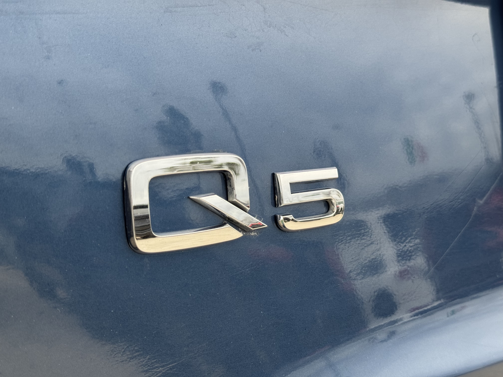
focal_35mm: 48
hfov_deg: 39.7
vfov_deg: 30.3
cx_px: 252
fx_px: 697
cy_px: 188
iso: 64
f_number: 1.78
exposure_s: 1/229
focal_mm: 6.76
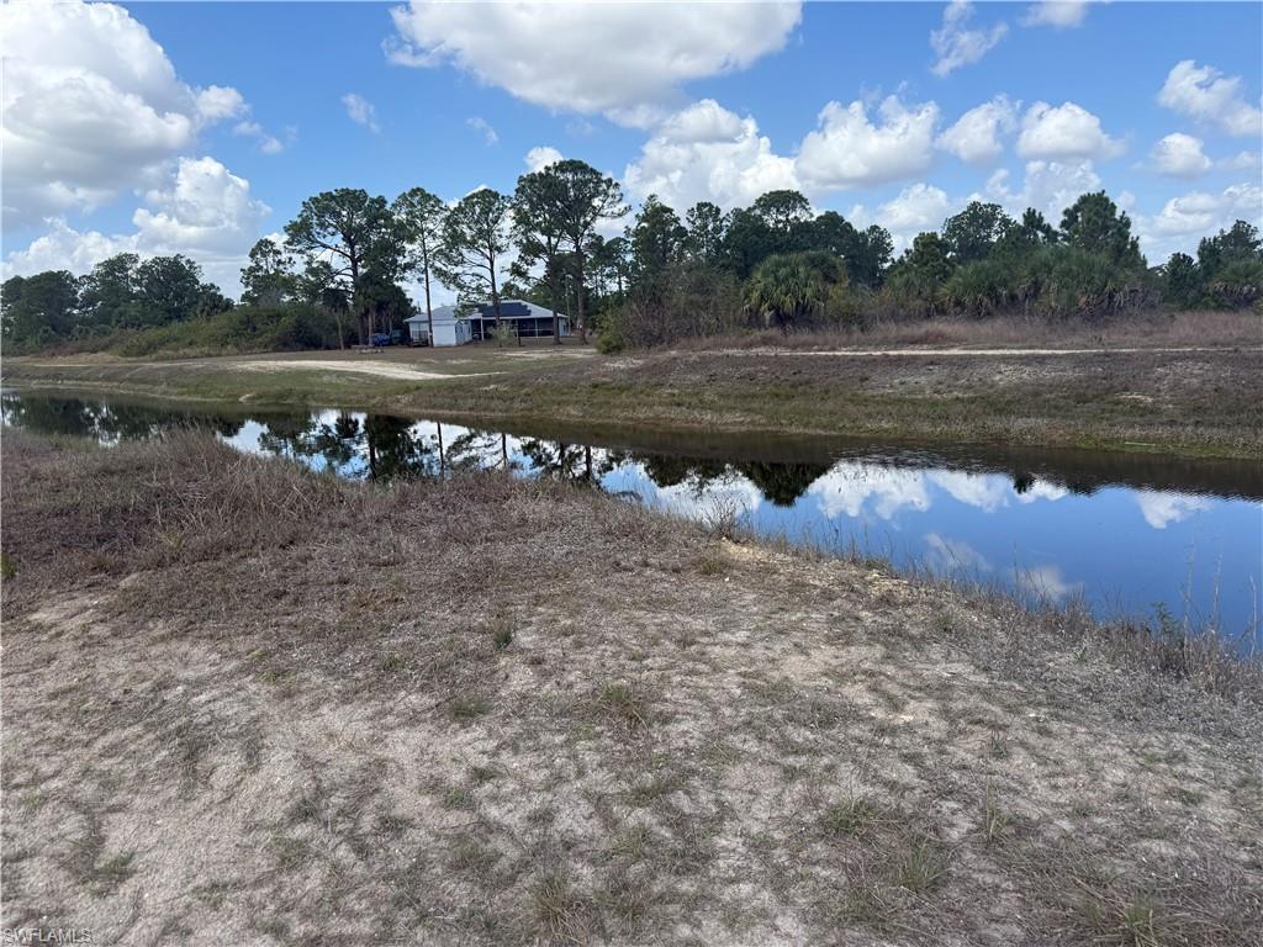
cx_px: 632
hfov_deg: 71.6
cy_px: 474
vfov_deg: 56.8
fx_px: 876
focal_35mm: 24
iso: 80
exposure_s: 1/3145
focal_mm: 6.76
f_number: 1.78
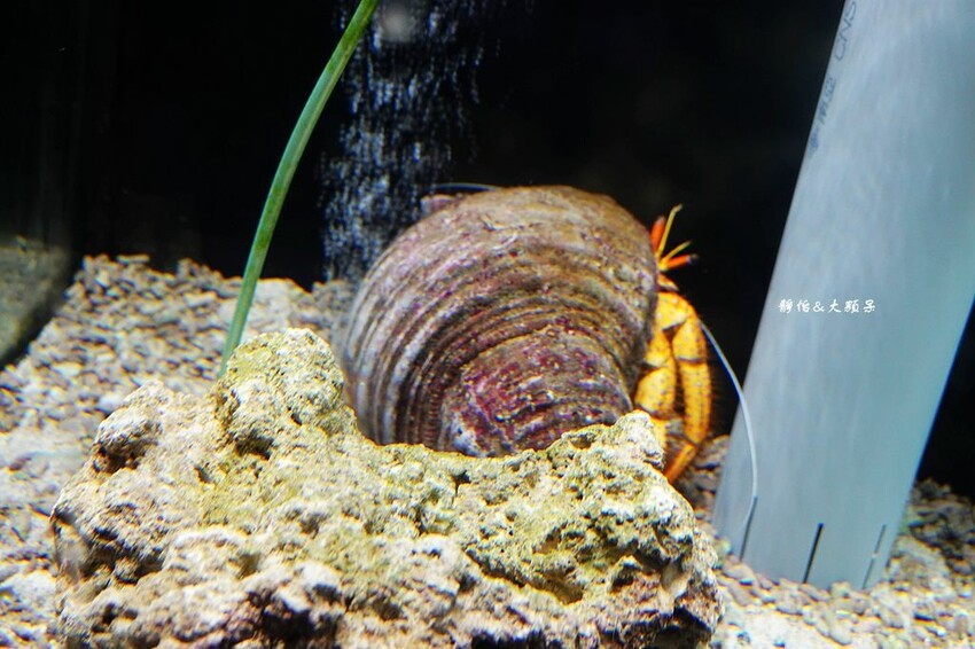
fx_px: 1299
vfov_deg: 28.1
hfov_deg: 41.1
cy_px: 324
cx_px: 488
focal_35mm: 48
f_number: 4
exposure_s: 1/50
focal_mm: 18.24
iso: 800
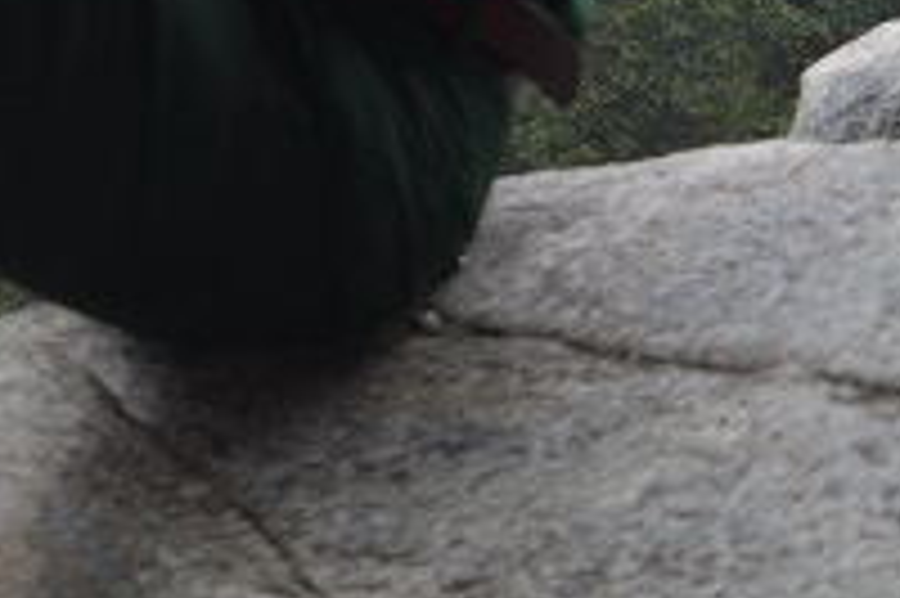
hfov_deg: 13.9
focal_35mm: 126
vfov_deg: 10.3
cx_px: -868
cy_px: -452
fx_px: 3147
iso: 400
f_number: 4
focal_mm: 21
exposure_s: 1/1000
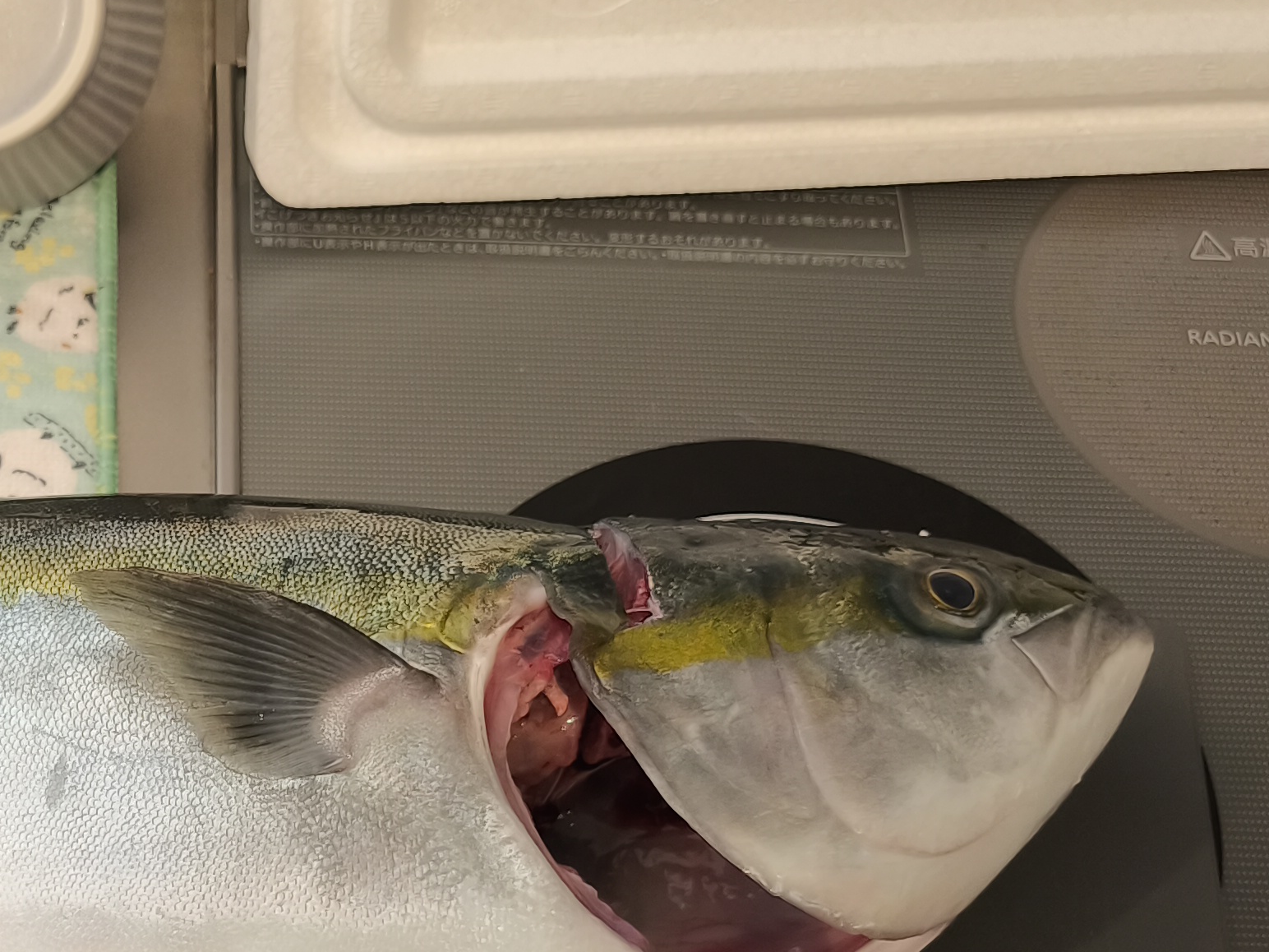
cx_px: -26
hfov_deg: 29.4
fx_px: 2236
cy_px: 886
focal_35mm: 61
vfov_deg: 23.3
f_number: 1.6
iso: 320
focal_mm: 6.57
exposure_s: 1/50
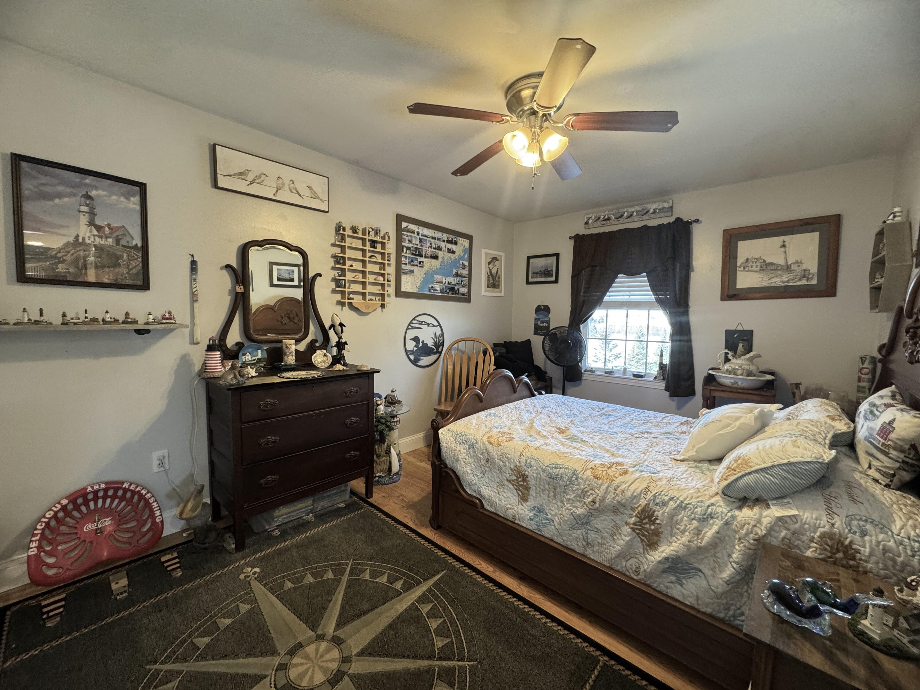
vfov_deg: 85.7
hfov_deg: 102.1
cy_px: 345
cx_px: 460
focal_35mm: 14
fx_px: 372
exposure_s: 1/60
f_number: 2.2
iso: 250
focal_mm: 2.22
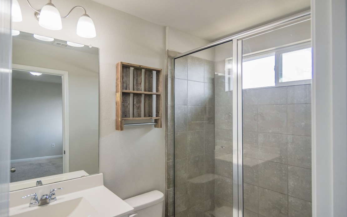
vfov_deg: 62.2
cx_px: 175
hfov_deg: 88.0
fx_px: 180
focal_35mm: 19
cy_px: 110
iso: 560
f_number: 4
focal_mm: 12
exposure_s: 1/250
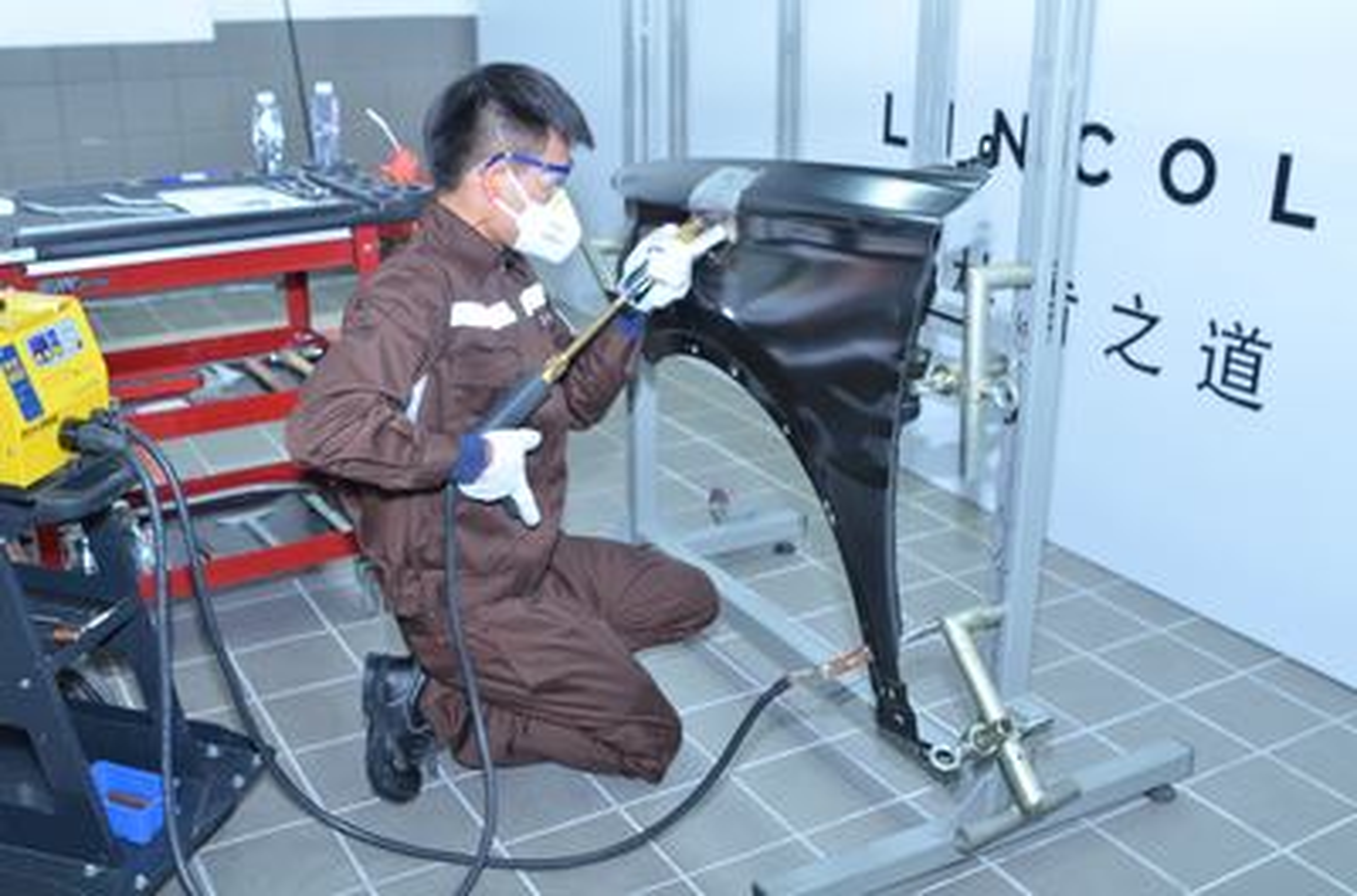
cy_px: 448
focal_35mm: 36
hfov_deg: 53.3
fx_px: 1353
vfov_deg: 36.6
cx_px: 678
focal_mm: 24
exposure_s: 1/125
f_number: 3.5
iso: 500
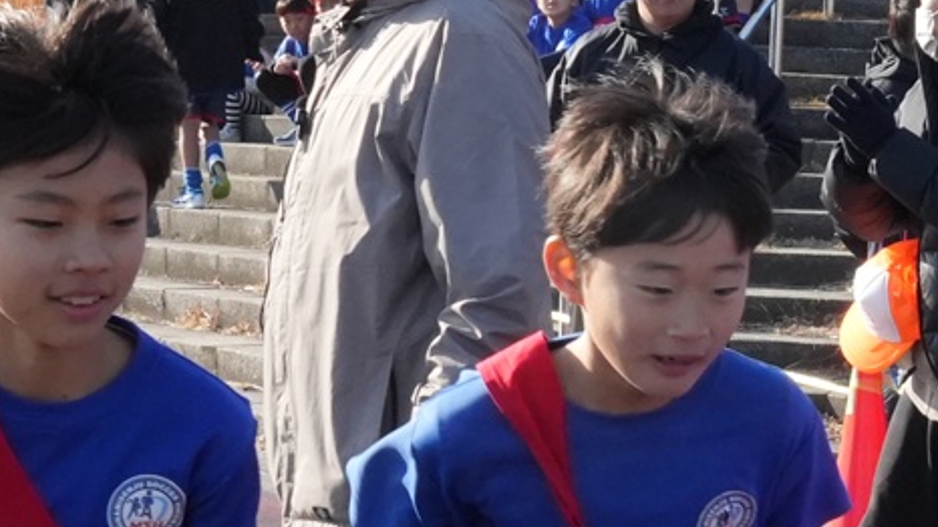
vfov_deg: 7.5
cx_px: 1246
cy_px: 446
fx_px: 4029
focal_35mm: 162
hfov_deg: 12.8
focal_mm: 36
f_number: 18
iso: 3200
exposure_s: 1/500
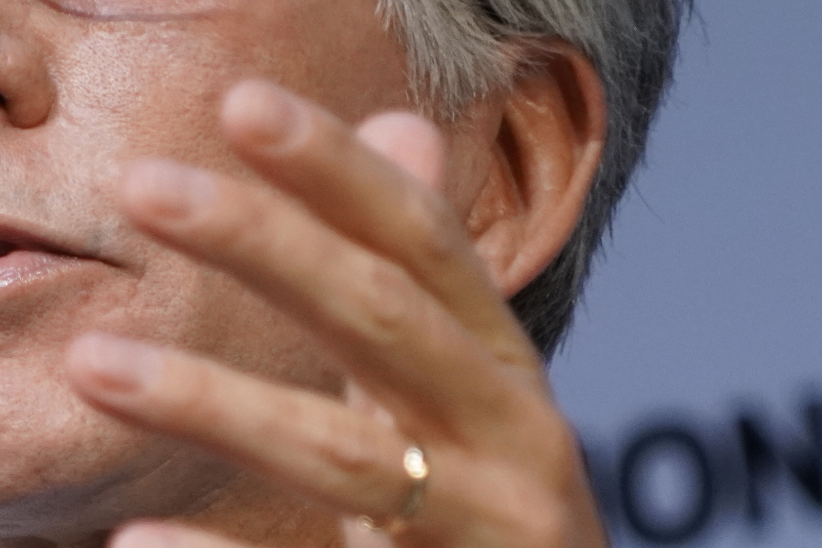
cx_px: -427
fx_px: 25049
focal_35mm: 1097
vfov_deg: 1.3
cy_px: 180
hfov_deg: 1.9
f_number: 6.3
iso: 1250
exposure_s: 1/160
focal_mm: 198
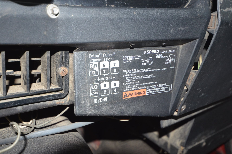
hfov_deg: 53.2
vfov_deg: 36.7
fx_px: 232
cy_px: 77
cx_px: 116
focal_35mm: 36
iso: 800
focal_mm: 24
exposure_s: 1/125
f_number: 4.5
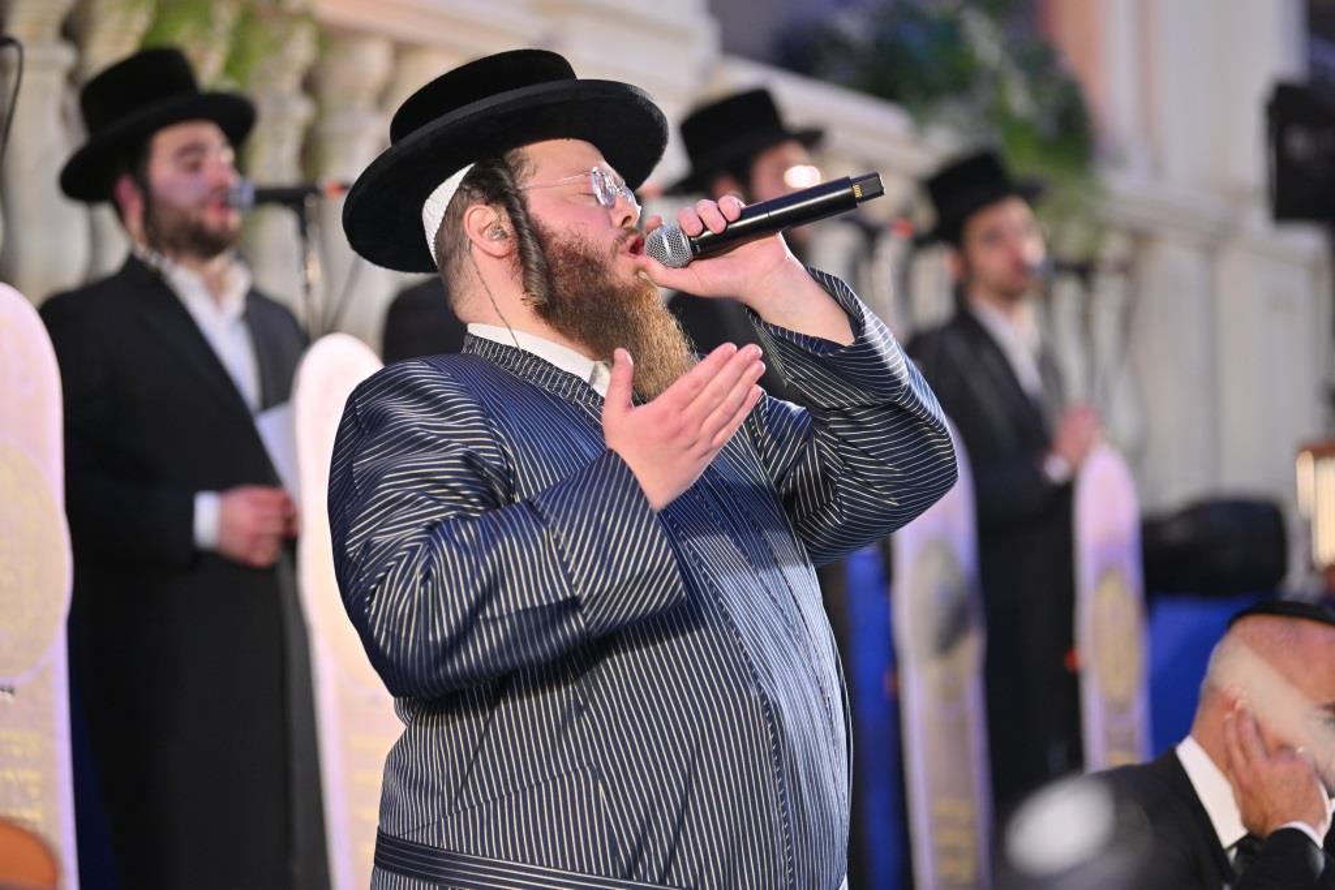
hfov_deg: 13.7
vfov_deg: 9.2
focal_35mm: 150
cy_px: 445
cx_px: 668
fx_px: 5563
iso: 640
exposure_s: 1/320
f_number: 2.8
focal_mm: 150
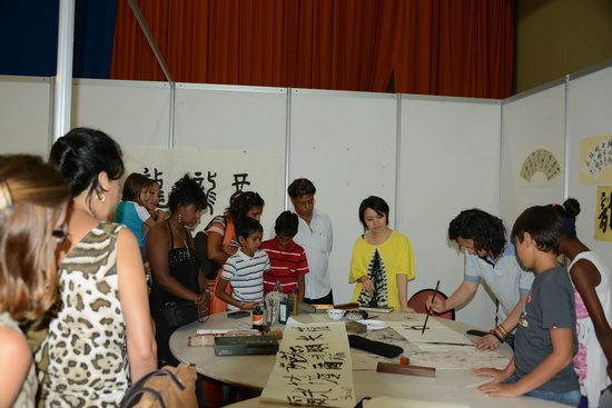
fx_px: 544
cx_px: 306
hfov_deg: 58.7
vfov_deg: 41.1
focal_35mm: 32
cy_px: 204
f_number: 4.5
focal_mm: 32
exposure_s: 1/60
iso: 640
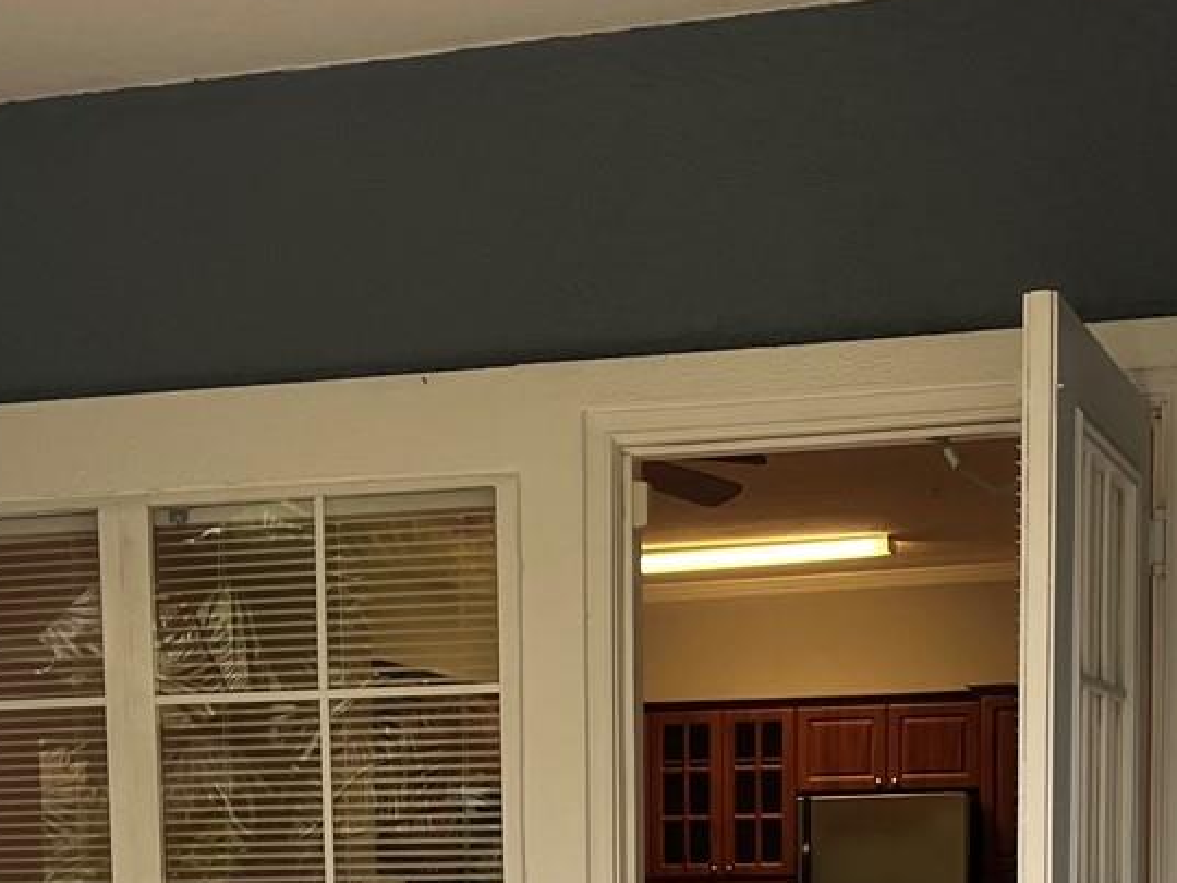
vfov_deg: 18.1
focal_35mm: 77
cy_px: 1099
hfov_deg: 25.3
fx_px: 2618
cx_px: 525
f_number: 1.6
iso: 64
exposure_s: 1/121
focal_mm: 5.1
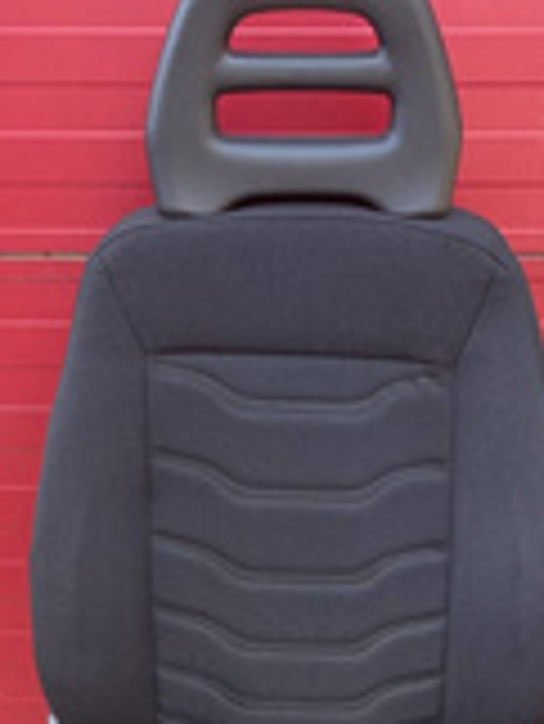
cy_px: 697
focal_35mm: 58
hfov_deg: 25.3
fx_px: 1214
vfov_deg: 31.1
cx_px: 297
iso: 50
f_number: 1.6
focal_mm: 4.2
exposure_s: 1/121
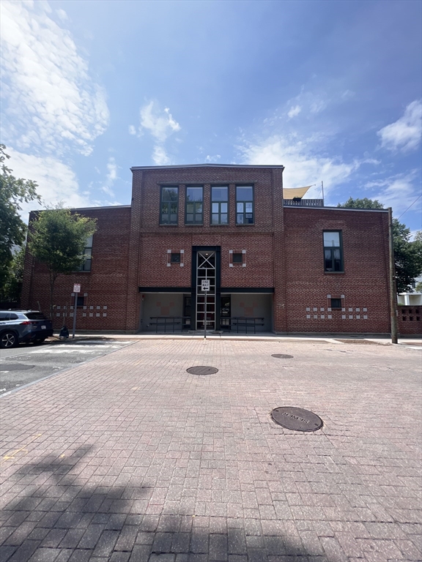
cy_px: 281
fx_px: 211
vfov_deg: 106.2
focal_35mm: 13
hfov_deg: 89.9
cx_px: 211
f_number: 1.8
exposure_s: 1/943
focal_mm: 1.57
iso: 32
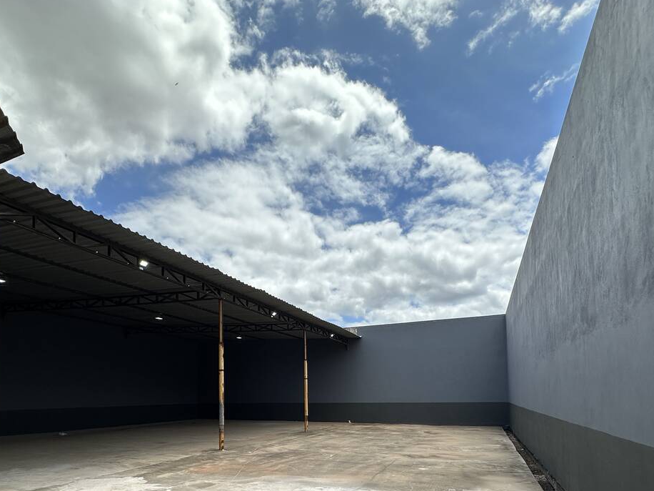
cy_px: 382
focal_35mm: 22
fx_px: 416
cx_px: 287
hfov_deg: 76.1
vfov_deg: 57.3
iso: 50
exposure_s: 1/2092
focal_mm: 2.22
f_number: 2.2
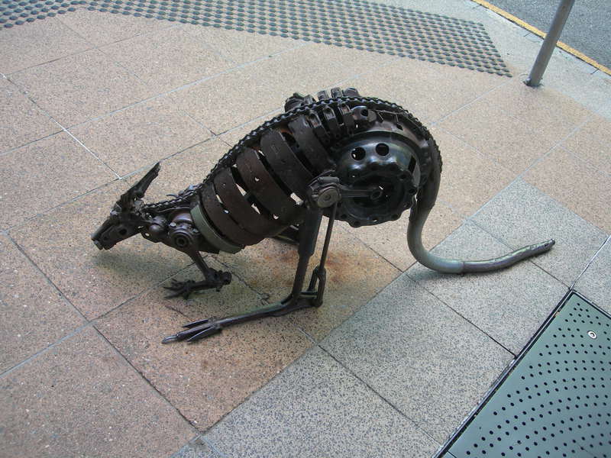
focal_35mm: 38
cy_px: 229
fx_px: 671
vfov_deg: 37.7
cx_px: 306
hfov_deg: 49.0
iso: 50
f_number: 2.8
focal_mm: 7.8
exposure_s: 1/81.2
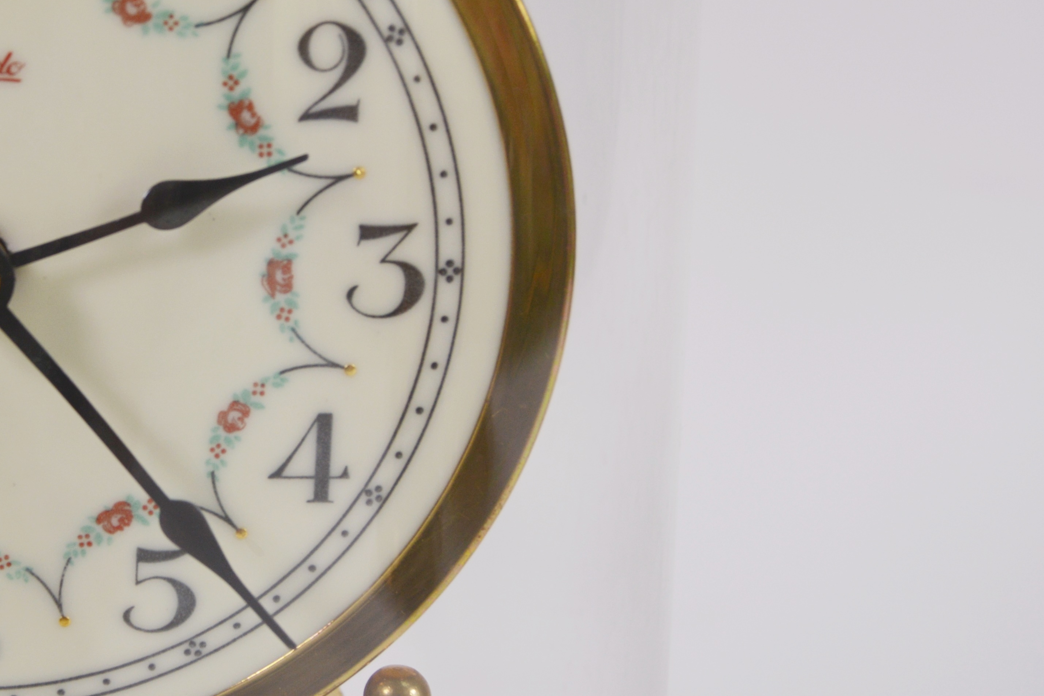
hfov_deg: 19.5
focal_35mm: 101
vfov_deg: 13.5
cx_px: -38
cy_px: 218
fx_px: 2929
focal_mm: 32
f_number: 6.3
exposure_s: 1/160
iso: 200
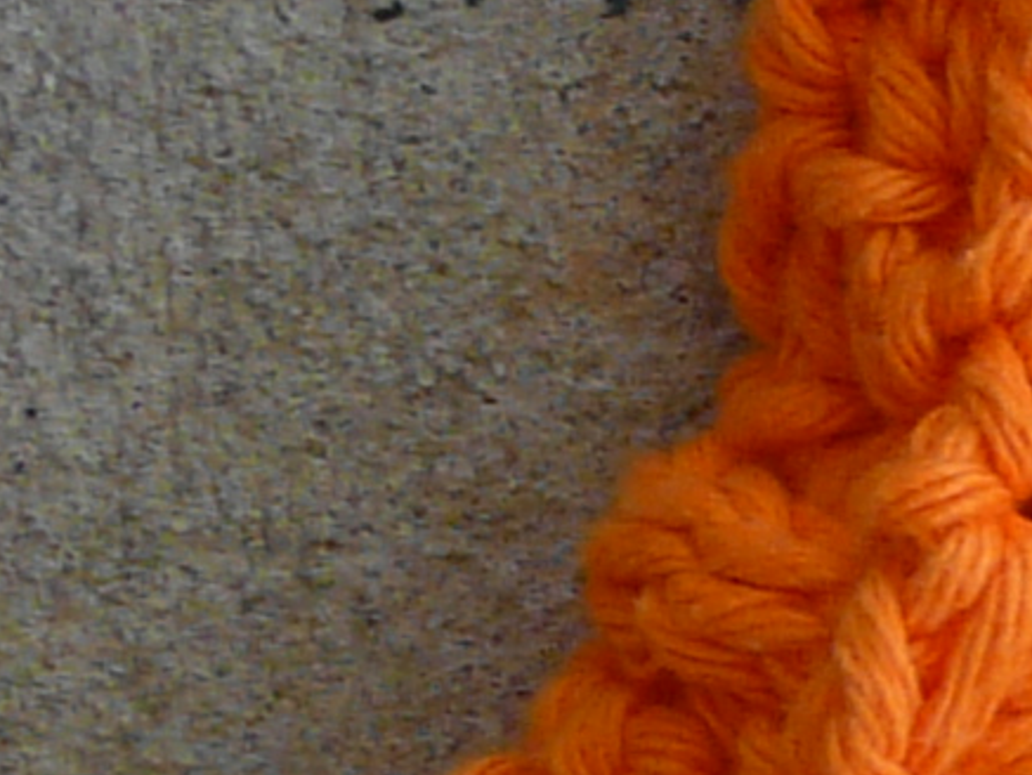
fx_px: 6233
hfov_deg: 8.4
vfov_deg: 7.1
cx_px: 2772
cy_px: 336
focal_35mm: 209
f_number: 2.8
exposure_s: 1/30
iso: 125
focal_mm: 4.6
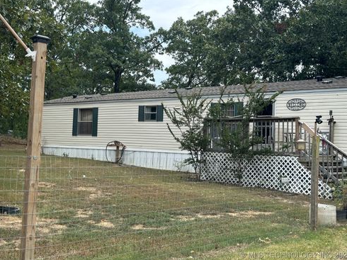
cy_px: 130
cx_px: 176
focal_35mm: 49
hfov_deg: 38.9
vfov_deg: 29.7
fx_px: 491
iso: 64
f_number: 1.78
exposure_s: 1/1395
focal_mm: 6.86
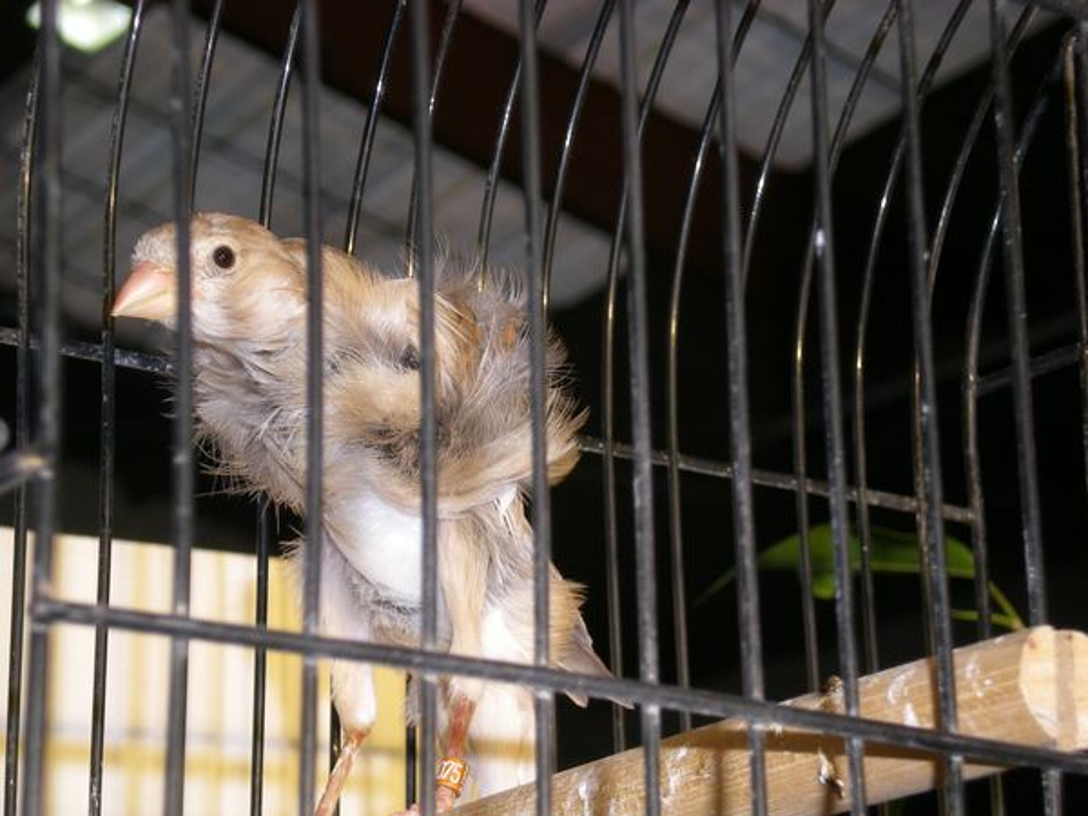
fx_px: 3583
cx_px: 544
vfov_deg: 13.0
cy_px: 408
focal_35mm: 114
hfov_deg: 17.3
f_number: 5.9
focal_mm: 18.9
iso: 57
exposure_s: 1/60
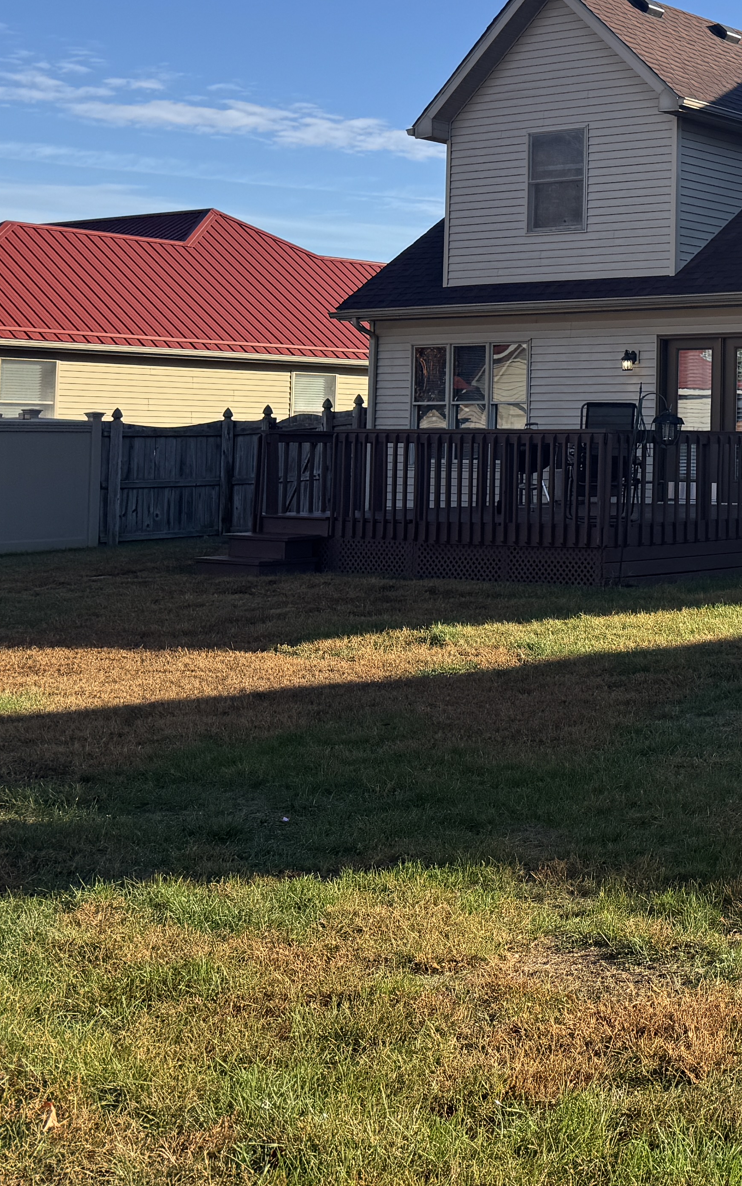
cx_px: 1112
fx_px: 1682
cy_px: 365
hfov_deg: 21.1
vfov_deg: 38.3
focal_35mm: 52
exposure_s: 1/2604
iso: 80
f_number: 1.78
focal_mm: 6.76
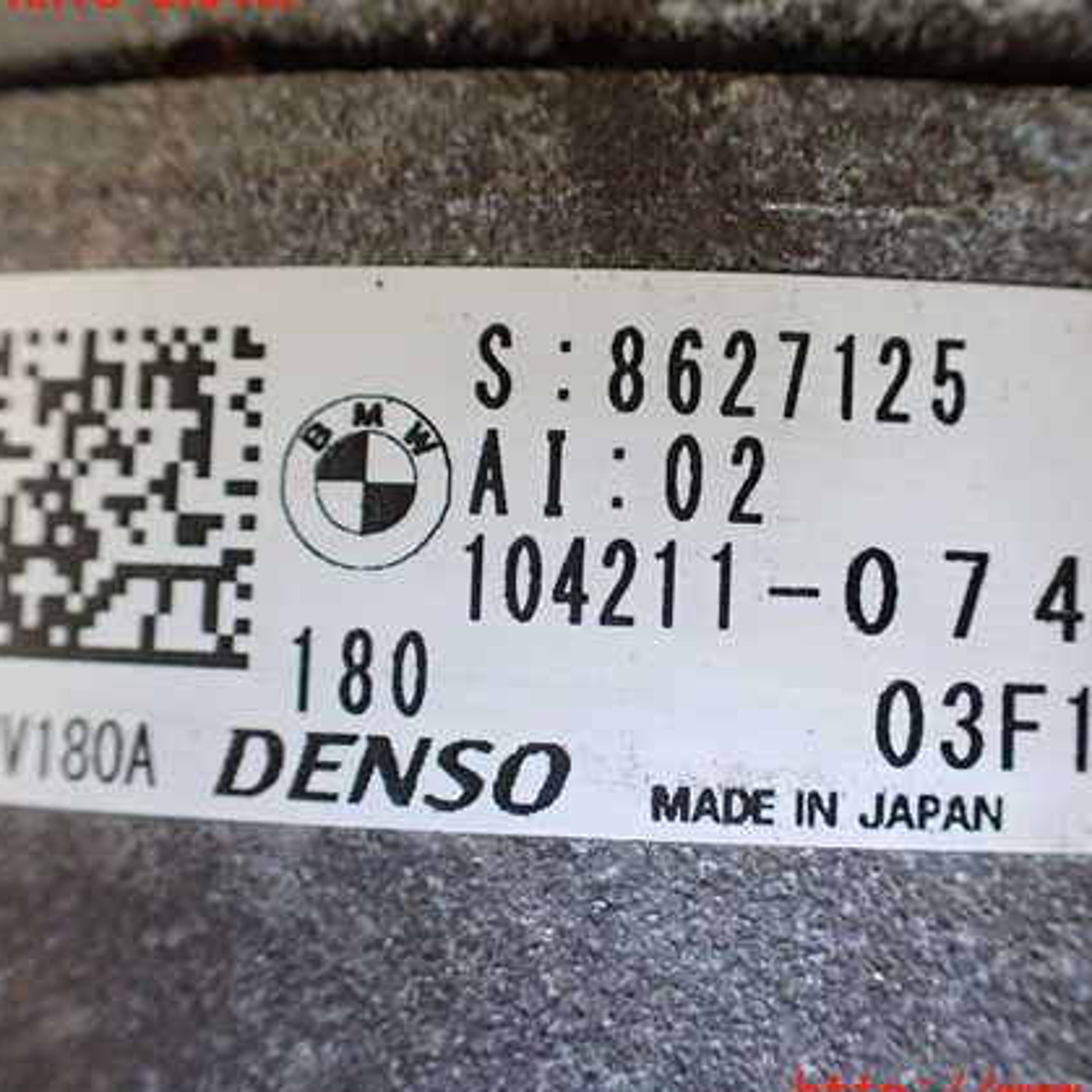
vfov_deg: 43.9
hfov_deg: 43.8
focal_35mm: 38
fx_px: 1356
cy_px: 545
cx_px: 602
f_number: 2.3
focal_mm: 5.4
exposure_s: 1/125
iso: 640
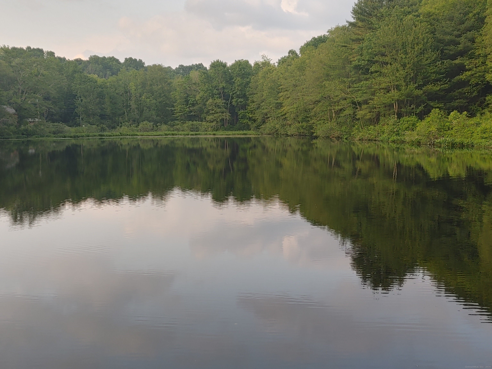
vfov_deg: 31.5
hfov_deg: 41.2
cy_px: 184
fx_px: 654
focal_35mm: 46
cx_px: 246
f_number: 1.8
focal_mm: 5.58
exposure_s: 1/660
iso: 50
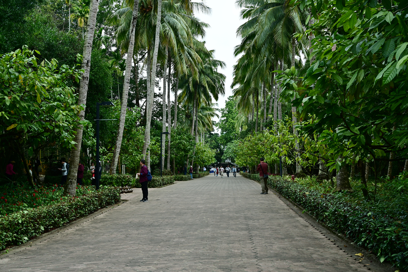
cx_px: 204
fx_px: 476
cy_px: 136
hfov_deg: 46.4
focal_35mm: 42
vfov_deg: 31.9
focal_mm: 42
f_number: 8
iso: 220
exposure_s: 1/200
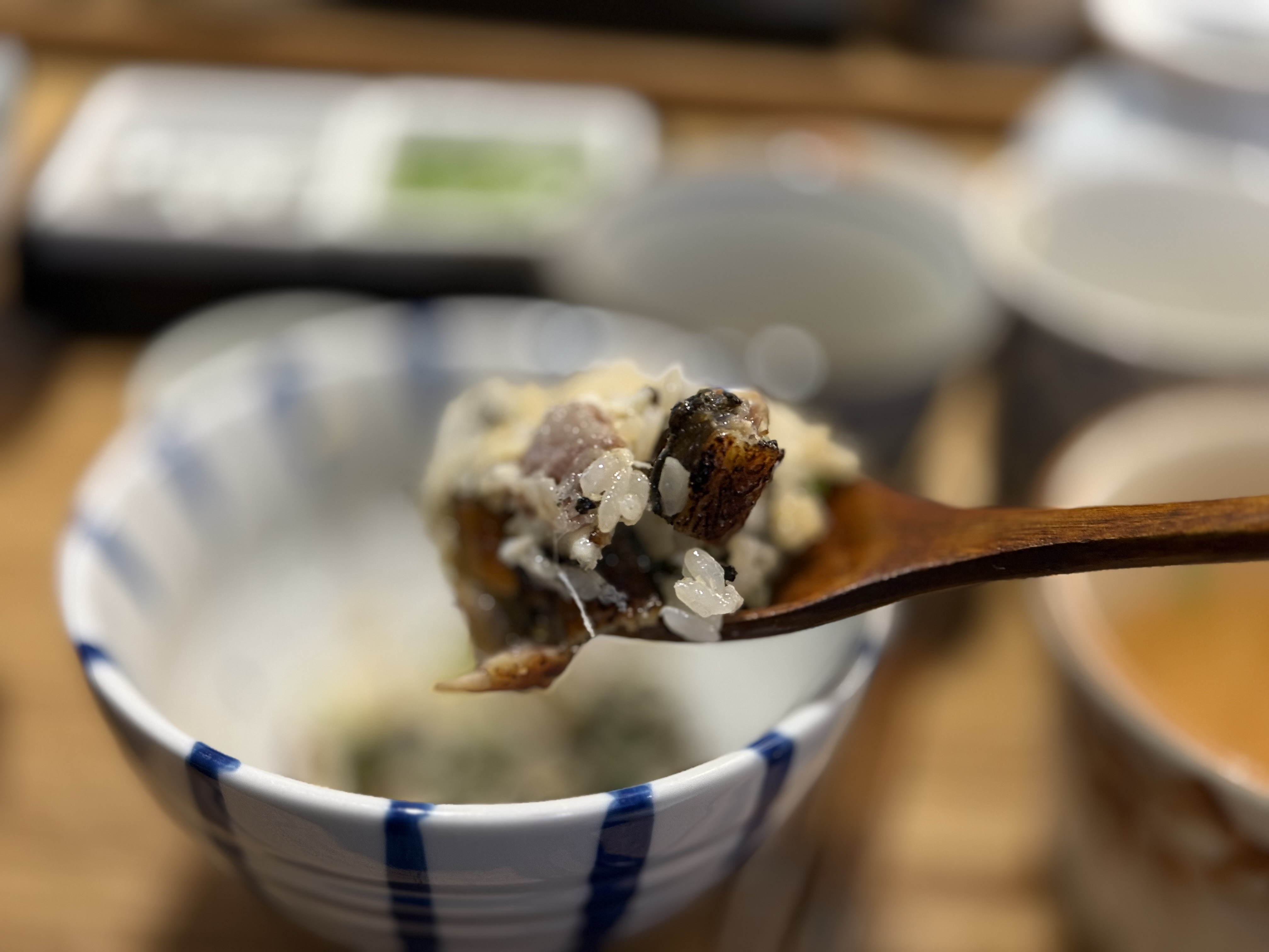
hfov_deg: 39.7
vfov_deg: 30.3
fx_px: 1760
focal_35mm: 48
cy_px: 476
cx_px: 634
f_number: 1.78
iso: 200
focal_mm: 6.76
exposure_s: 1/60
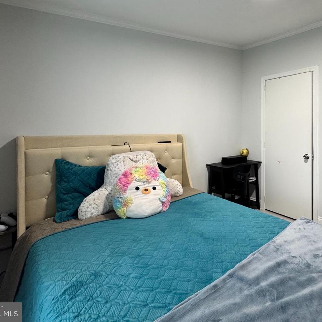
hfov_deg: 72.2
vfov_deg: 74.0
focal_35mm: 20
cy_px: 128
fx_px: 210
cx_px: 219
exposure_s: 1/60
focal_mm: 2.22
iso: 250
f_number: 2.2
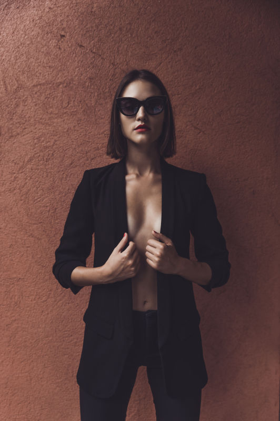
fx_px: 397
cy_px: 210
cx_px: 140
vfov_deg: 55.8
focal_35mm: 34
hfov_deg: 38.8
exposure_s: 1/250
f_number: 2.8
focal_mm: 34
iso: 100
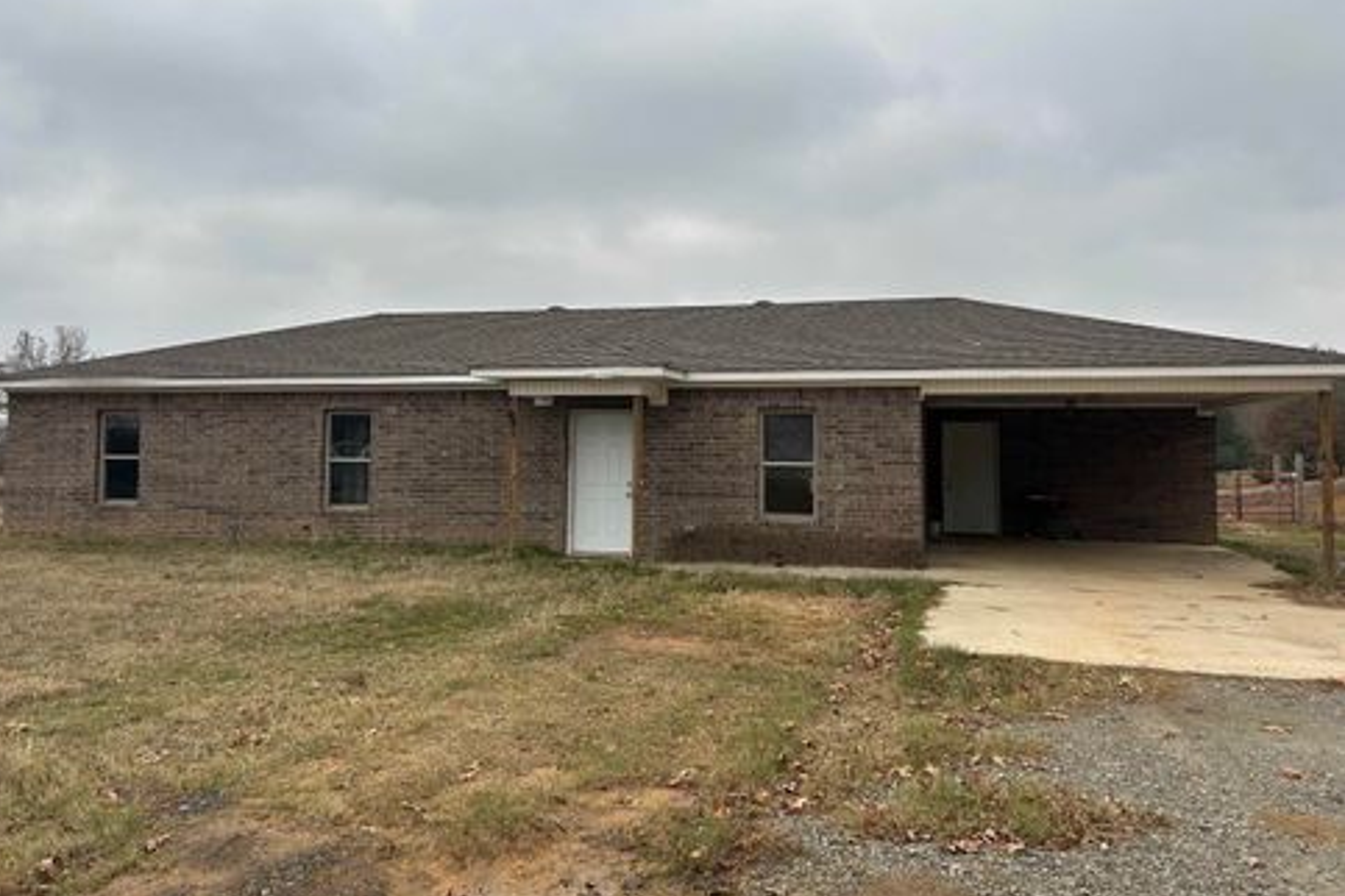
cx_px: 652
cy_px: 402
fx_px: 1046
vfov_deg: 46.3
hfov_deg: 65.5
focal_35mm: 28
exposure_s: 1/683
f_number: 1.5
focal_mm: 5.7
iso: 50
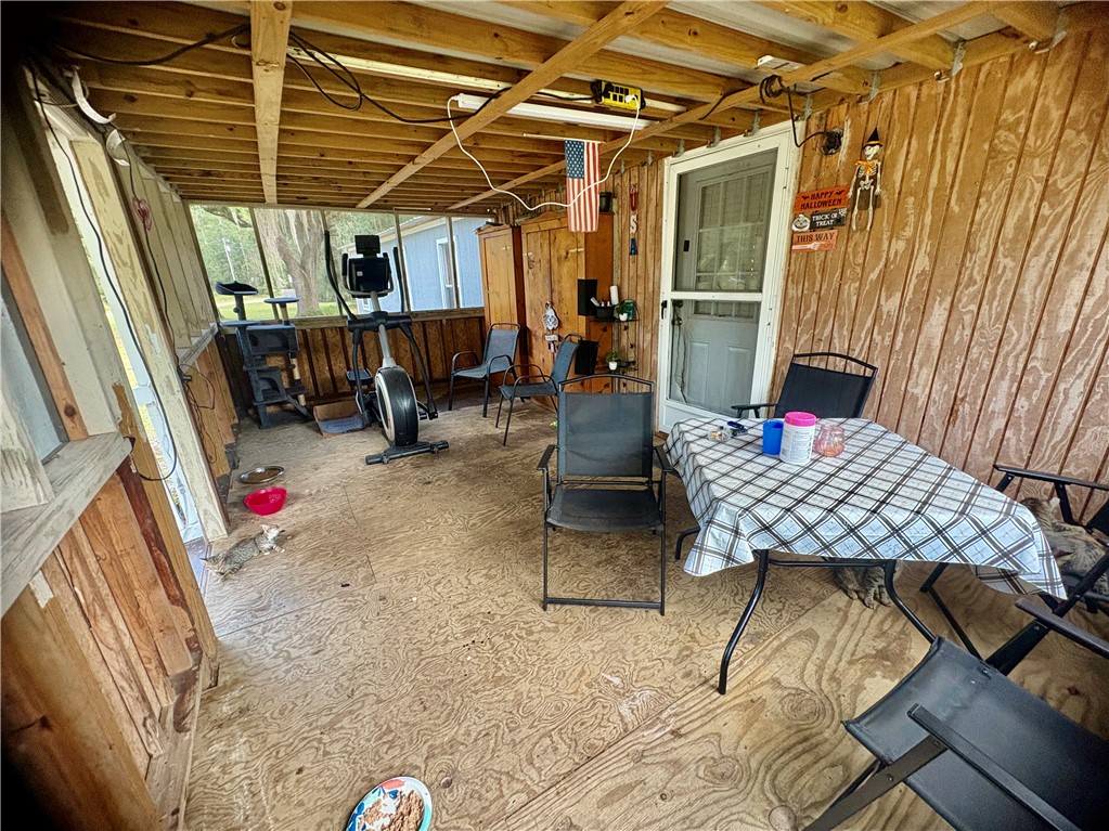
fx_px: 448
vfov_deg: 85.7
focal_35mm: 14
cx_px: 554
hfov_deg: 102.1
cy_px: 416
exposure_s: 1/60
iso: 320
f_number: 2.2
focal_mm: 2.22
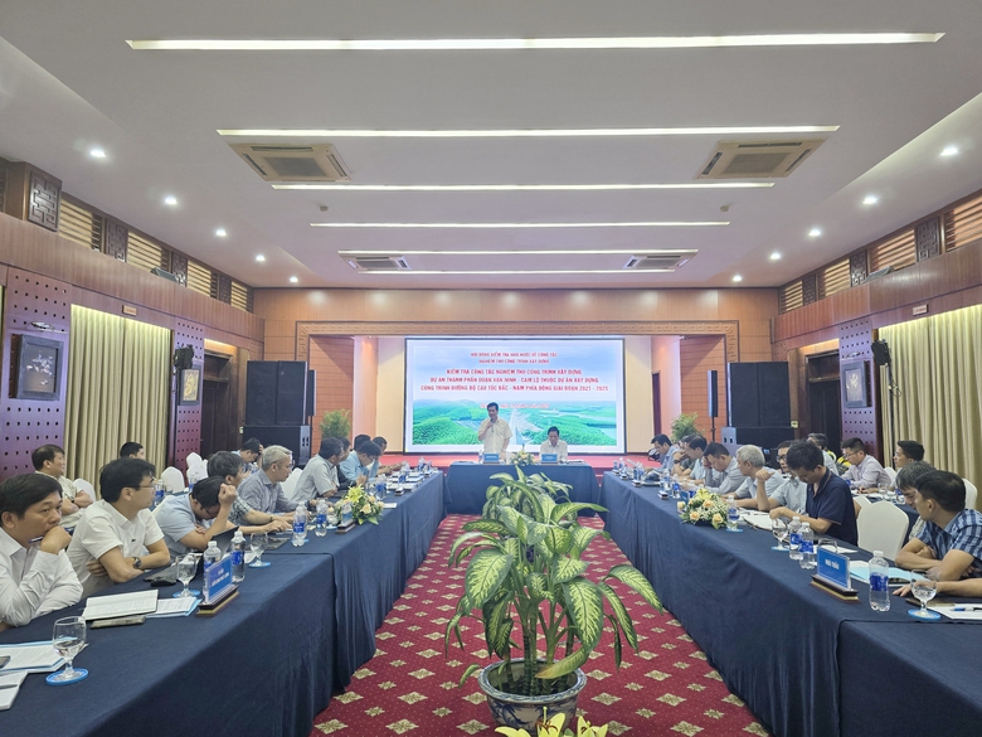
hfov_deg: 73.9
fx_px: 652
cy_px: 368
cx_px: 491
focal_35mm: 23
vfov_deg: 58.9
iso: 100
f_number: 1.7
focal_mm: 6.3
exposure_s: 1/60
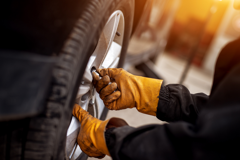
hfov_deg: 39.6
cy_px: 80
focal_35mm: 50
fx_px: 333
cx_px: 120
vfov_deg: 27.0
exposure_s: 1/320
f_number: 2
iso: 200
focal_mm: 50
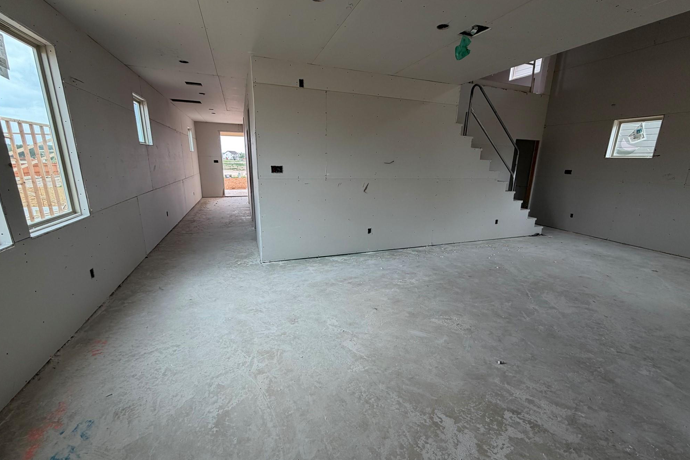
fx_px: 287
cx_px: 353
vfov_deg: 77.3
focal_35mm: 15
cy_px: 232
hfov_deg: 100.4
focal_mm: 2.22
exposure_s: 1/121
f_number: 2.2
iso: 80
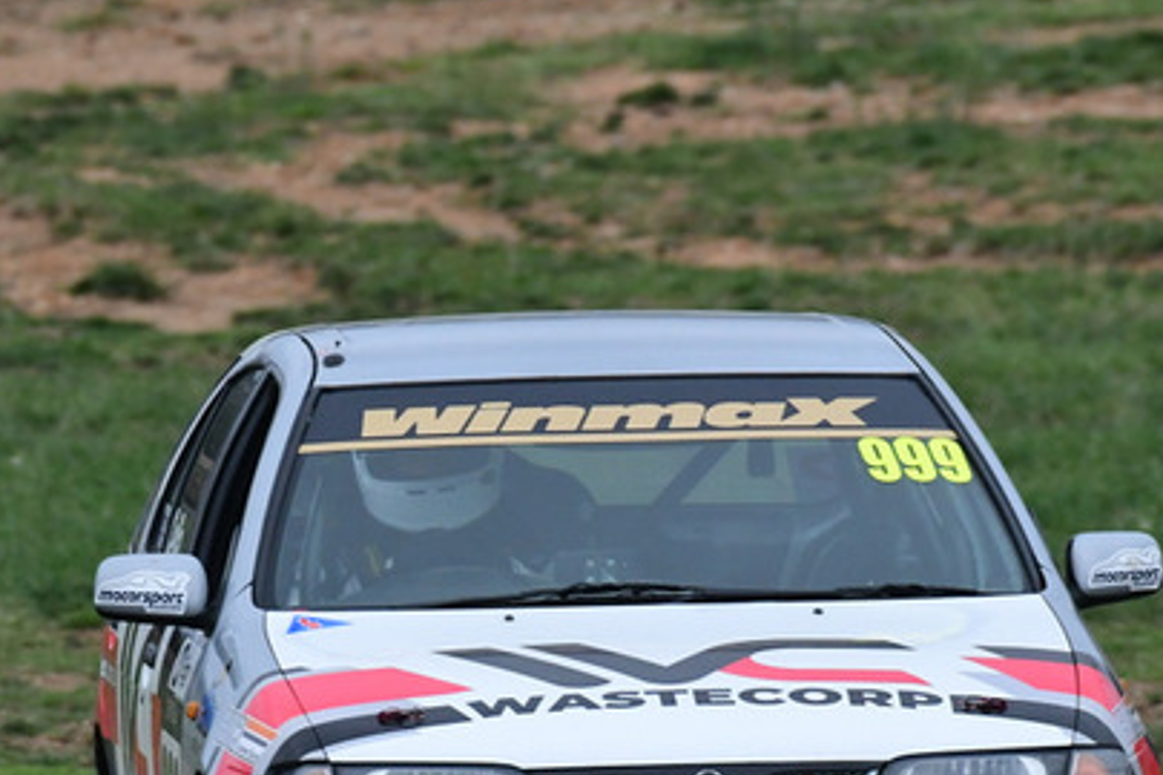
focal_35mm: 1482
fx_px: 47873
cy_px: 497
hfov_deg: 1.4
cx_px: 373
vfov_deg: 0.9
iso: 2000
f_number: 10
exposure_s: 1/640
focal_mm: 500
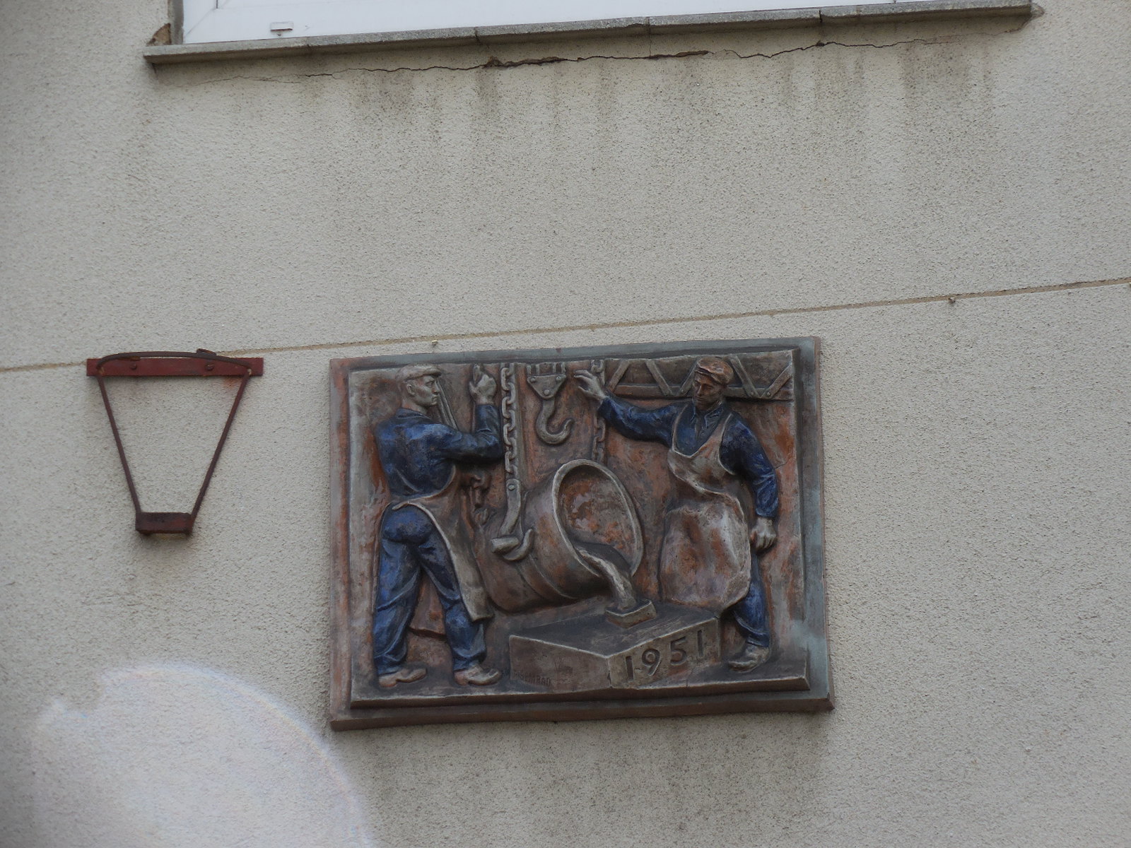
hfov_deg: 17.4
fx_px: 3692
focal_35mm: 113
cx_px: 566
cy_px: 424
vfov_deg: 13.1
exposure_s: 1/320
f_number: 5.1
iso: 125
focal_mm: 20.4
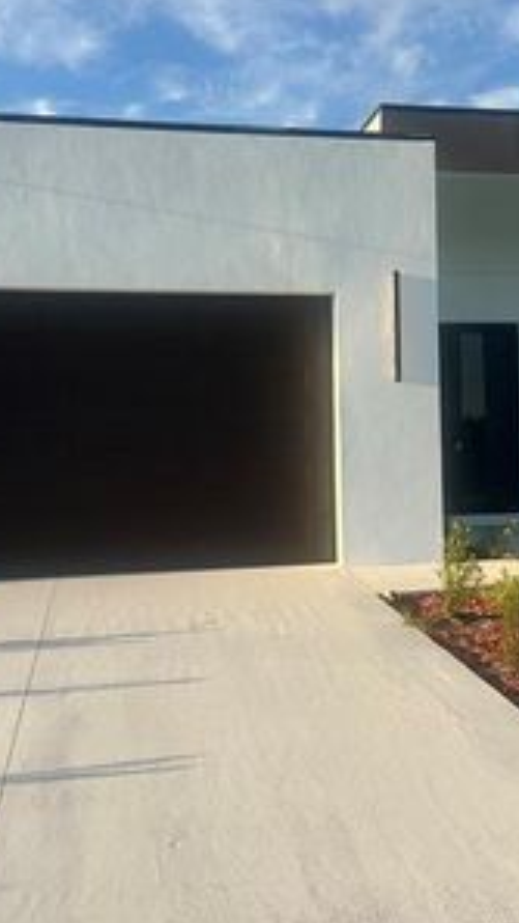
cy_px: 418
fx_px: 1077
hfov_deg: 27.0
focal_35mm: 44
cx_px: 336
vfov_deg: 46.3
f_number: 1.78
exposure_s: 1/1988
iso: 80
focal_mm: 6.86
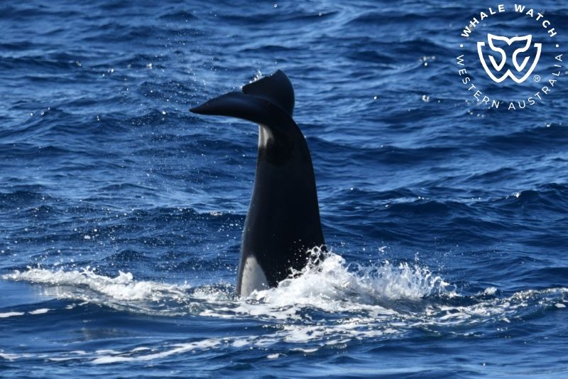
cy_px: 190
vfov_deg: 3.3
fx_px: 6625
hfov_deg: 4.9
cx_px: 284
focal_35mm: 420
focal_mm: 420
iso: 1000
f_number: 6
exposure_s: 1/8000
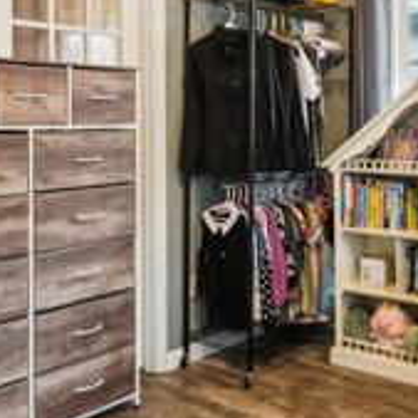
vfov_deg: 36.6
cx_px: 304
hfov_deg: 36.8
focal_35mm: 45
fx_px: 615
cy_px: 101
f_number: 7.1
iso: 400
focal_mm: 14
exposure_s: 1/13
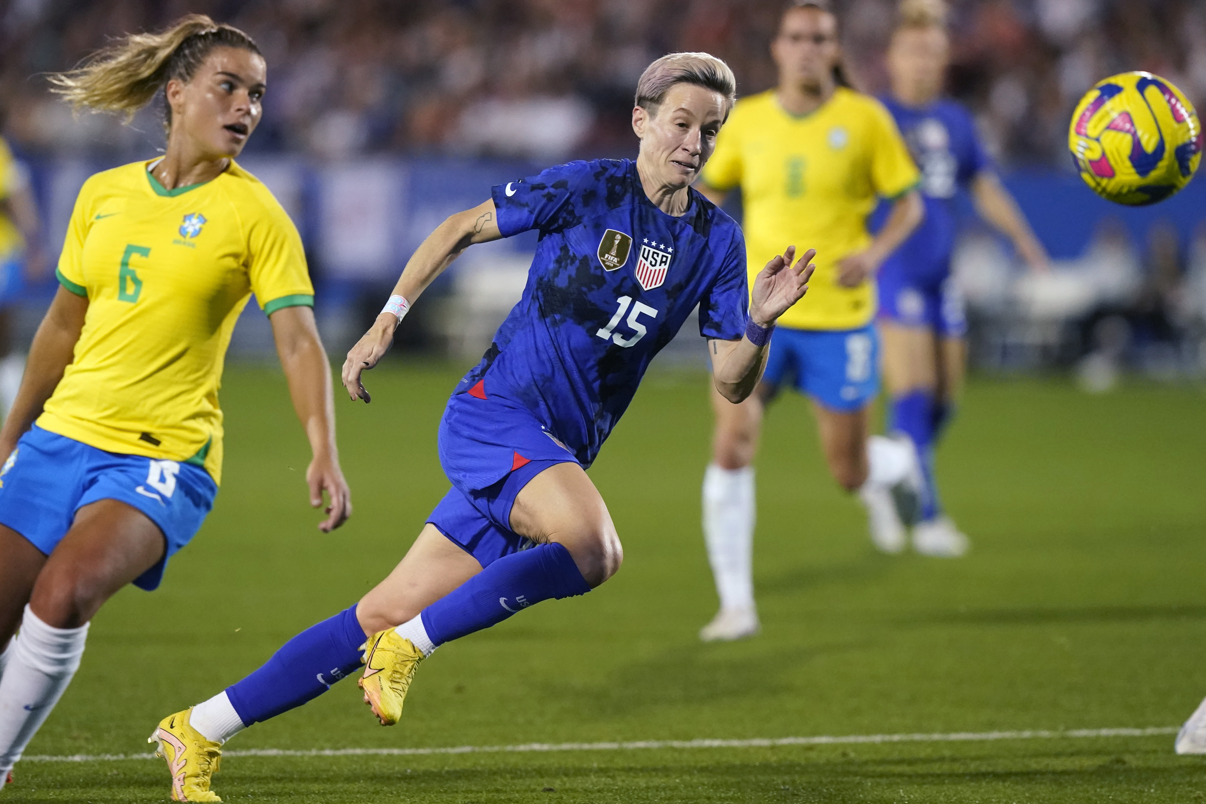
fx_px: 13399
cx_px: 603
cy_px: 402
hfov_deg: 5.2
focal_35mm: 400
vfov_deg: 3.4
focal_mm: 400
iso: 8000
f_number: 4
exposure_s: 1/1500
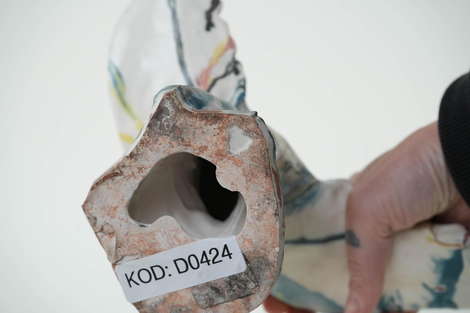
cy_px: 156
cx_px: 235
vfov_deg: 19.5
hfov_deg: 28.8
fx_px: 914
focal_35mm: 70
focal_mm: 70
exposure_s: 1/80
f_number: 10
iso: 2500
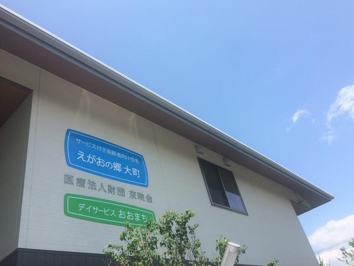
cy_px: 133
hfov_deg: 61.7
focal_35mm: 29
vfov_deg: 48.2
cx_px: 177
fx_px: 297
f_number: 2.2
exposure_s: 1/1580
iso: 32
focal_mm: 4.15
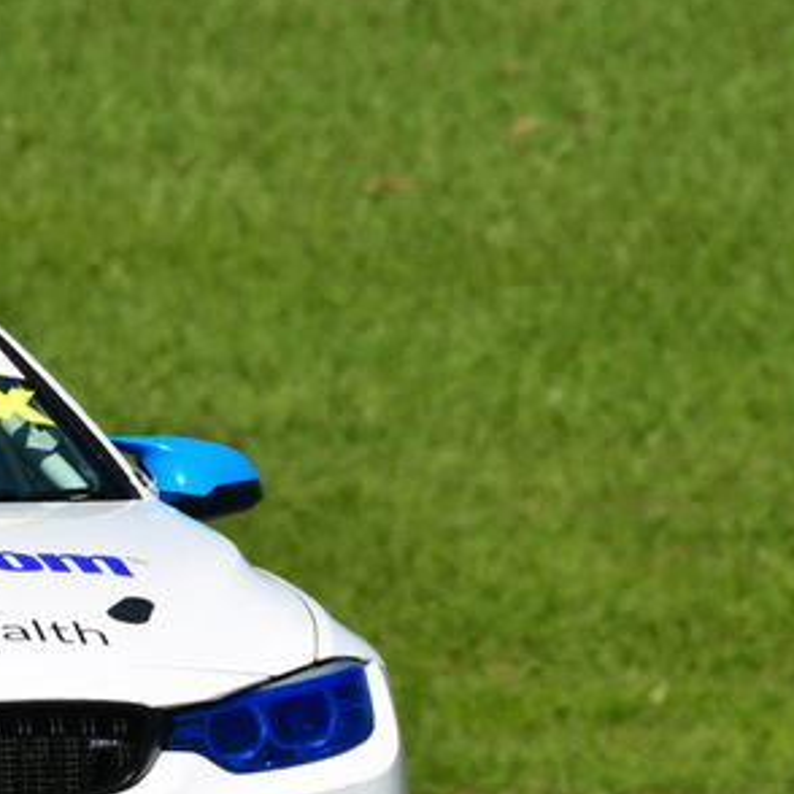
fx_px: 45050
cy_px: 662
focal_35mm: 1736
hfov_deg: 1.0
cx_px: -259
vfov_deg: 1.0
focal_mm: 500
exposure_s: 1/640
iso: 320
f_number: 11
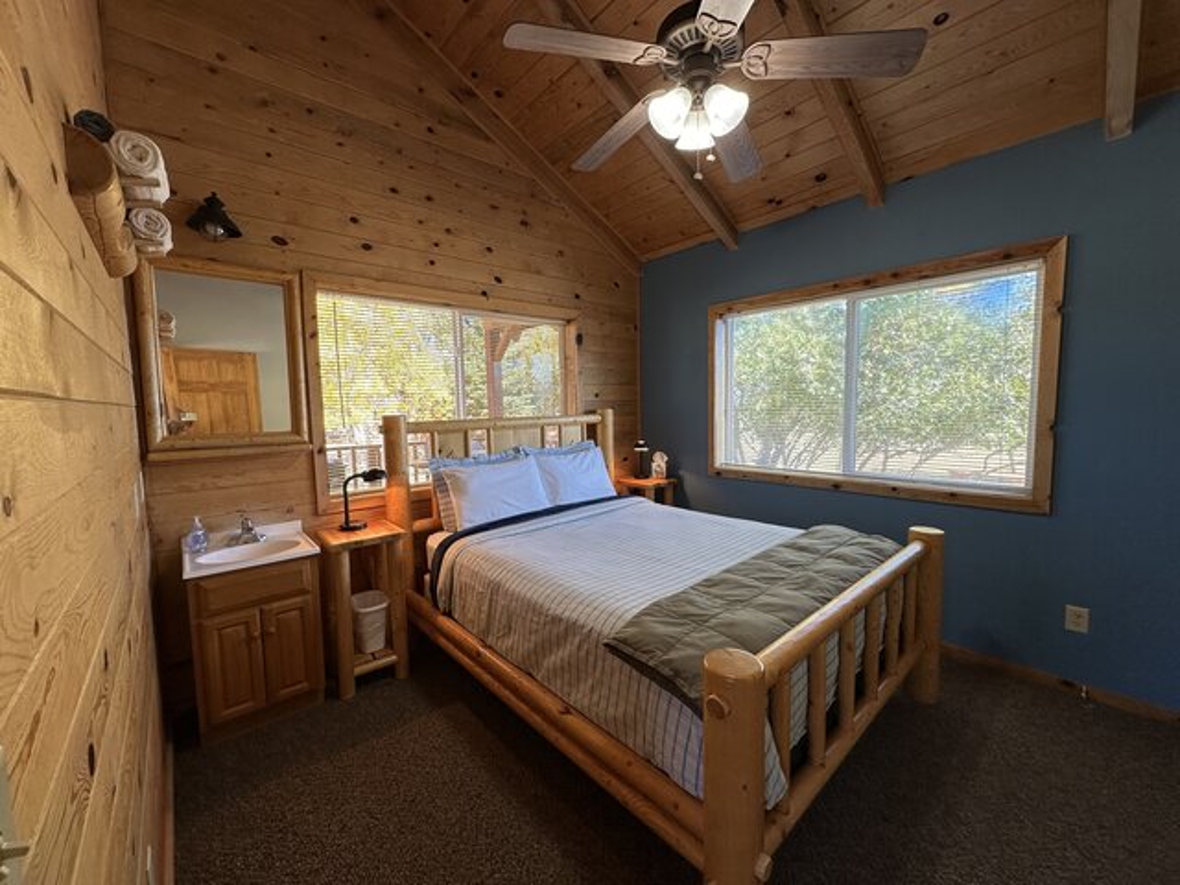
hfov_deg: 102.1
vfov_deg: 85.7
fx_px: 477
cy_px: 442
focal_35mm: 14
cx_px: 590
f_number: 2.2
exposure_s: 1/120
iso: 64
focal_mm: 2.22
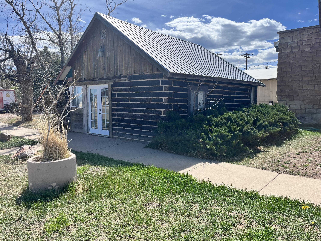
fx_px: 241
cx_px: 160
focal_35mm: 26
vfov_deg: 53.1
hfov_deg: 67.3
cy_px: 120
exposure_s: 1/2632
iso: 50
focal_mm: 5.1
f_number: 1.6
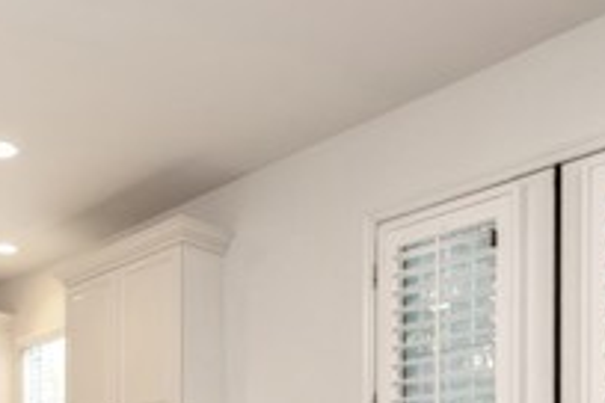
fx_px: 739
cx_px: 172
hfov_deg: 43.4
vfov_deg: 25.9
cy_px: 530
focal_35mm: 44
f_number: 4
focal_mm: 14
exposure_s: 1/60
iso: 560
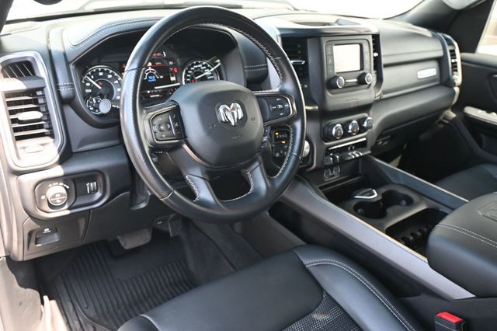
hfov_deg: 60.7
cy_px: 166
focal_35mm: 31
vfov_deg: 42.6
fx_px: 424
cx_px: 248
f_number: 3.8
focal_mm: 20.5
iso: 800
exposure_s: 1/125
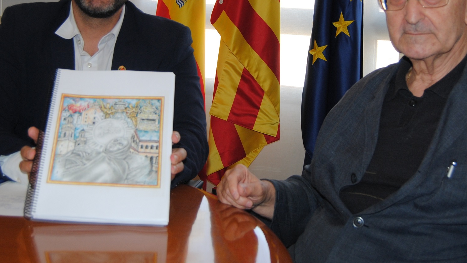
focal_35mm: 57
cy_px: 40
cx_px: 245
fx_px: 704
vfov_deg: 20.8
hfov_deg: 36.7
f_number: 3.8
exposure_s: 1/100
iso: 200
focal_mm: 23
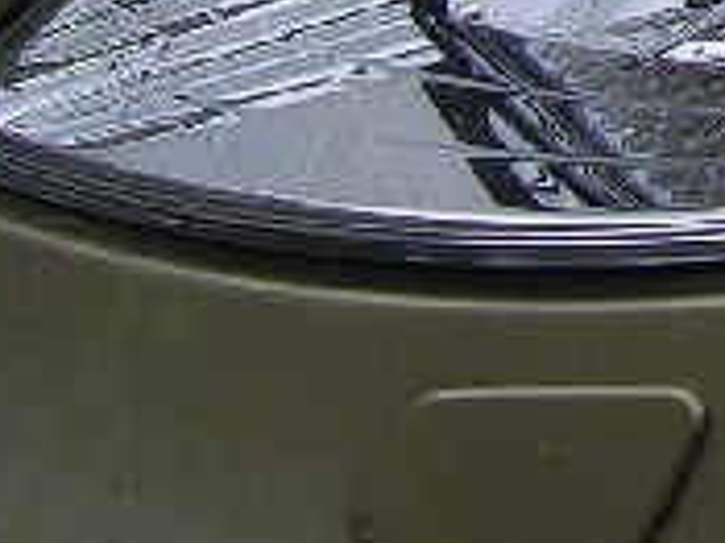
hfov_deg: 13.9
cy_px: -323
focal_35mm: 132
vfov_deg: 10.7
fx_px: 2763
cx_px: 1135
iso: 50
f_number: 4.8
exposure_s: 1/272
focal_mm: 5.6
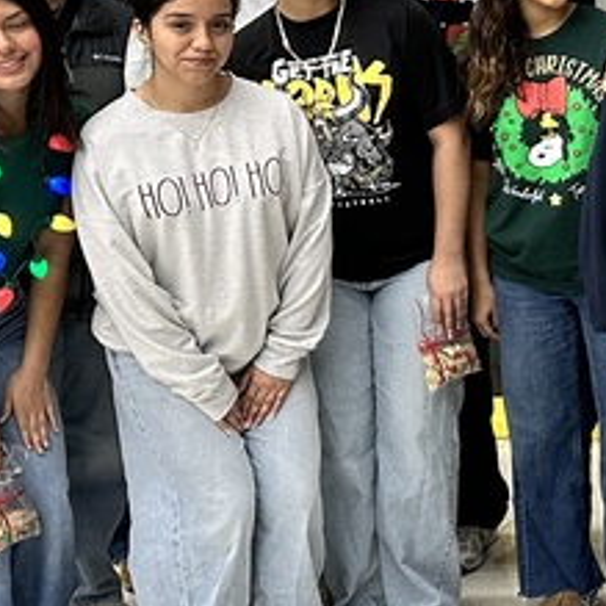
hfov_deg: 15.2
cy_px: 144
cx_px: 1087
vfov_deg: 17.5
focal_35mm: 99
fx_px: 1961
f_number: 1.78
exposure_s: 1/60
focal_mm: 6.86
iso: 200
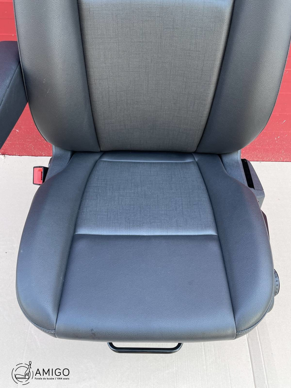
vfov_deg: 67.3
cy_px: 194
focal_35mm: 26
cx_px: 146
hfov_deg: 53.1
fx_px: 291
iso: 40
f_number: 1.6
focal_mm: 4.2
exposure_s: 1/121
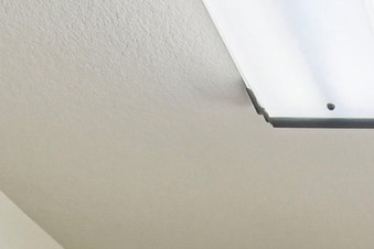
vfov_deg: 10.8
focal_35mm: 96
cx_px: 616
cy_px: 692
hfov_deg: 18.1
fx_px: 997
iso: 400
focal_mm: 10
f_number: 8
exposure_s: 1/40
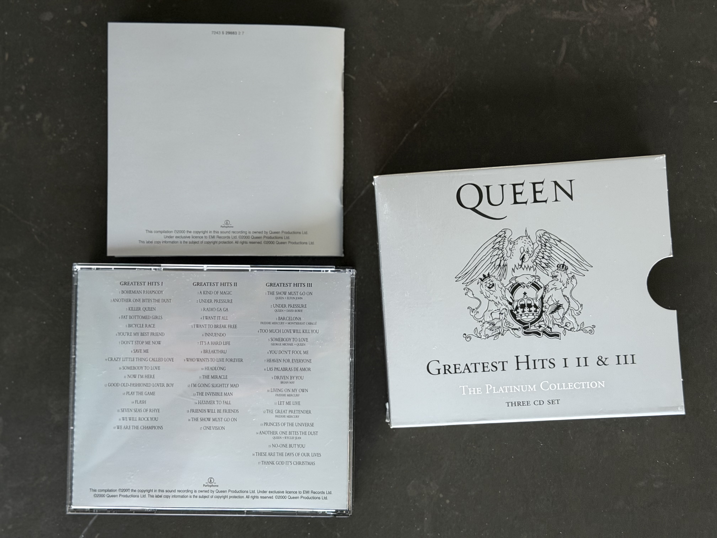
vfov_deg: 30.3
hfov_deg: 39.7
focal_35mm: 48
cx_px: 358
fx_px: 994
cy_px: 269
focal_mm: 6.76
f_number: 1.78
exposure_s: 1/40
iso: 400
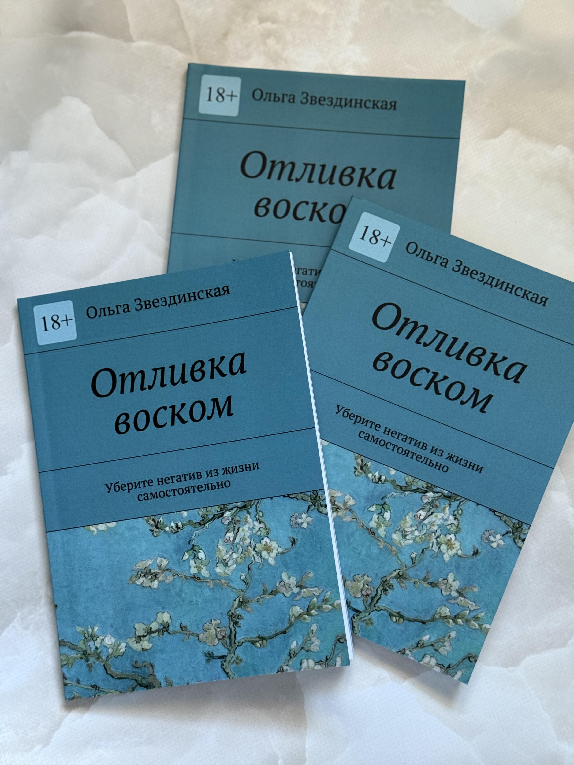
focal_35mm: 48
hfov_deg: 30.3
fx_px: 1061
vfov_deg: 39.7
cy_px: 382
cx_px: 287
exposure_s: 1/60
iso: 250
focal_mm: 6.76
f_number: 1.78
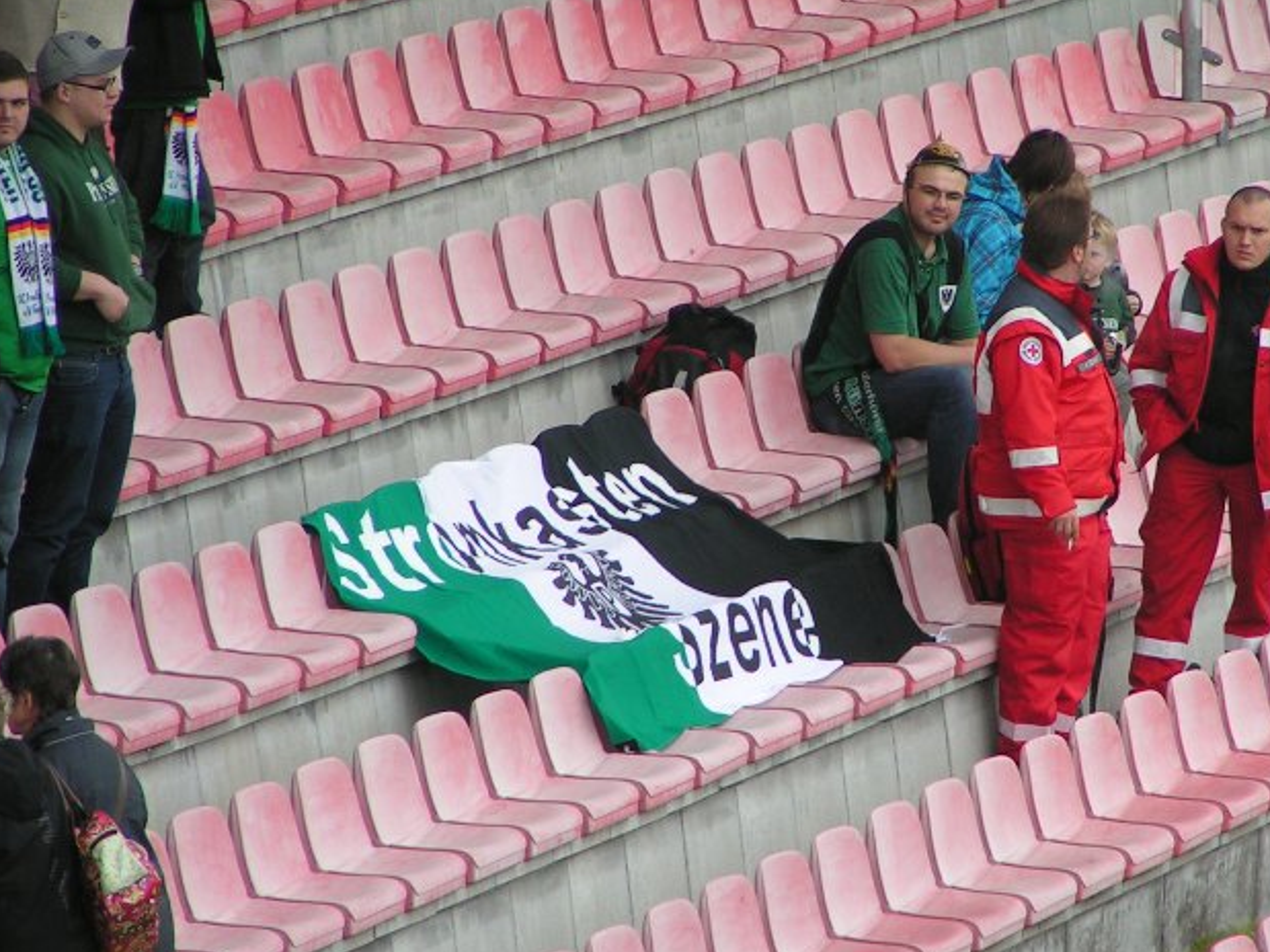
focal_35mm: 491
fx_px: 18010
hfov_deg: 4.0
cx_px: 788
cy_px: 429
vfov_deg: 3.0
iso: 50
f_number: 3.5
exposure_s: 1/400
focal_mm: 58
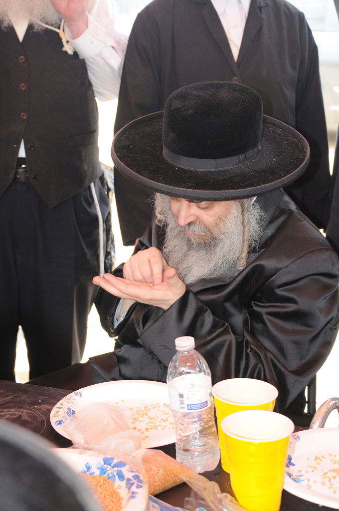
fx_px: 935
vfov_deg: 30.5
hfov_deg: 20.6
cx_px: 170
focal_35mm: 66
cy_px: 256
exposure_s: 1/160
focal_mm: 44
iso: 640
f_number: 4.5
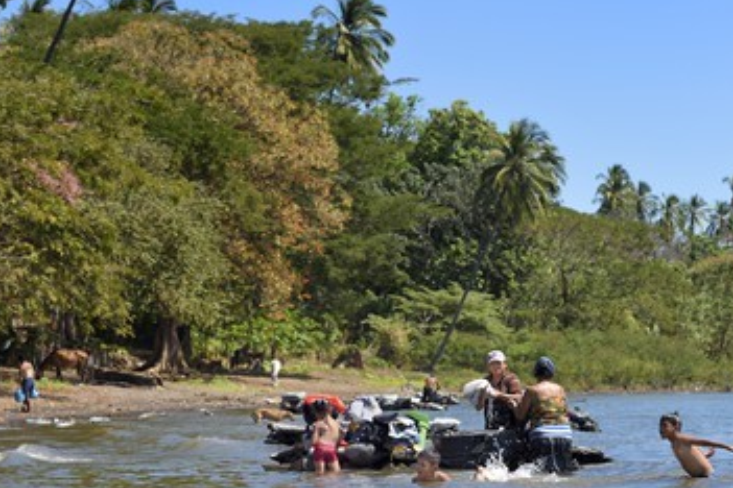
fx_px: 2728
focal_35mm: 134
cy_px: 254
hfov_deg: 15.3
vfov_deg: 10.2
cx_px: 428
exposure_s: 1/500
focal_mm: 112
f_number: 8
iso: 200
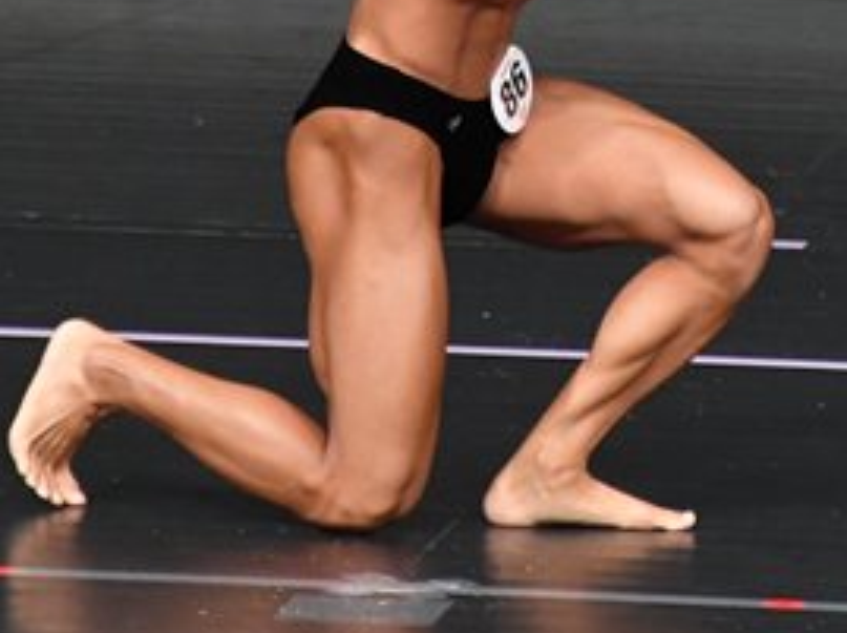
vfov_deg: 1.2
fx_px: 30496
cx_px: 612
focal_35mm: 1248
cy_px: -94
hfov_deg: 1.6
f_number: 5.6
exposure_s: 1/400
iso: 4000
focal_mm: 300
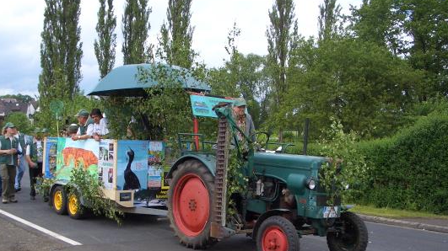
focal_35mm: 46
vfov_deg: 25.8
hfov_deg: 44.5
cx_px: 198
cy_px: 163
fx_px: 546
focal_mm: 5.8
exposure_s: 1/500
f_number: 4.3
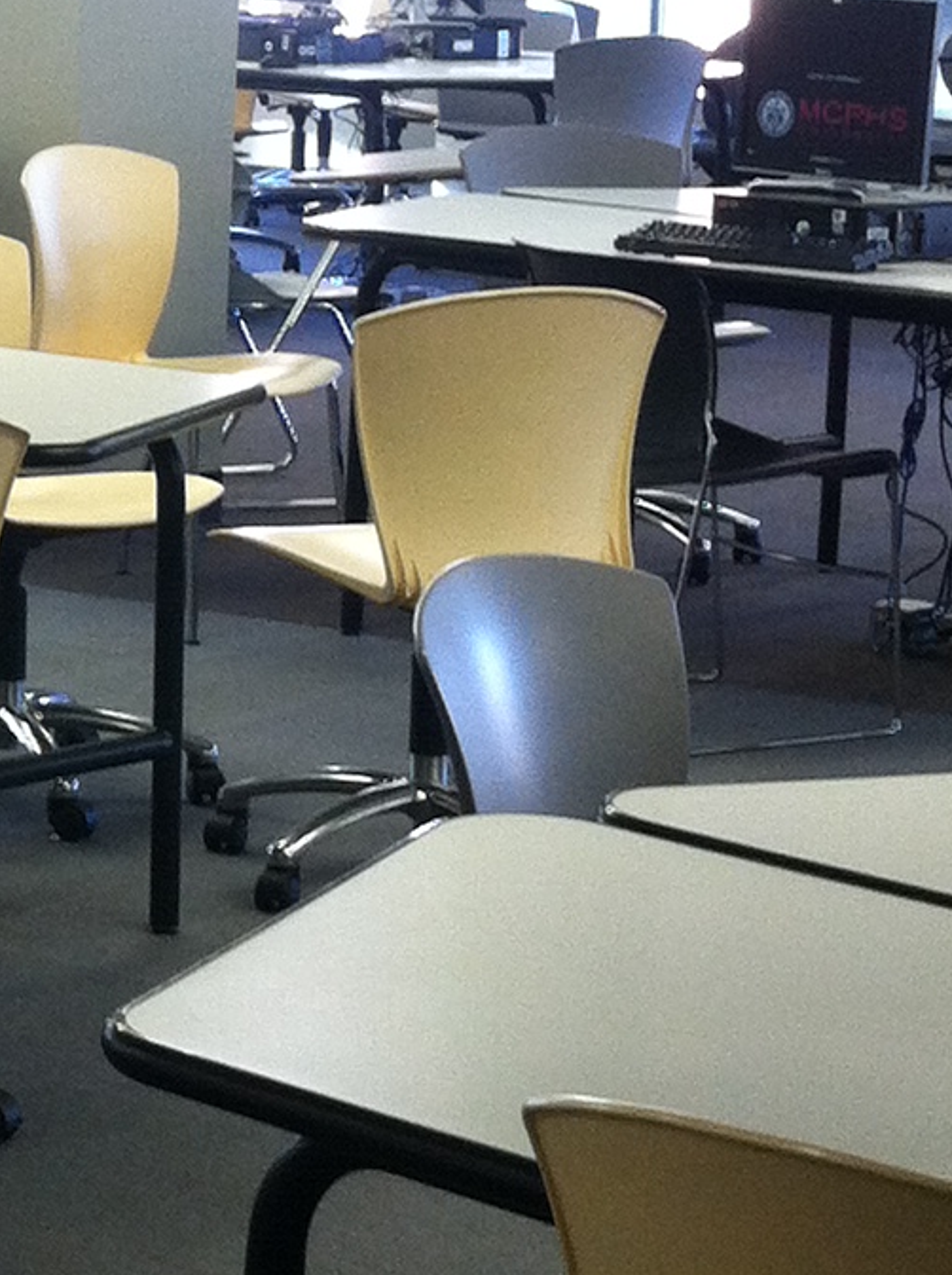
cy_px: 279
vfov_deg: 14.6
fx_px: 4963
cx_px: -504
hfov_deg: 10.6
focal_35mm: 135
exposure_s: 1/15
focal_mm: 3.85
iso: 125
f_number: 2.8
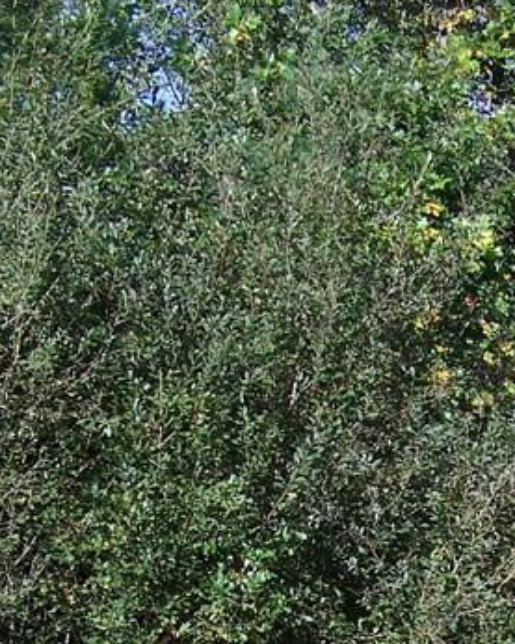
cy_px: 705
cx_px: 548
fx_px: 1981
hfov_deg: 14.5
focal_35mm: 104
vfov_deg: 17.8
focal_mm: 5.85
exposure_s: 1/640
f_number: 2.8
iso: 64
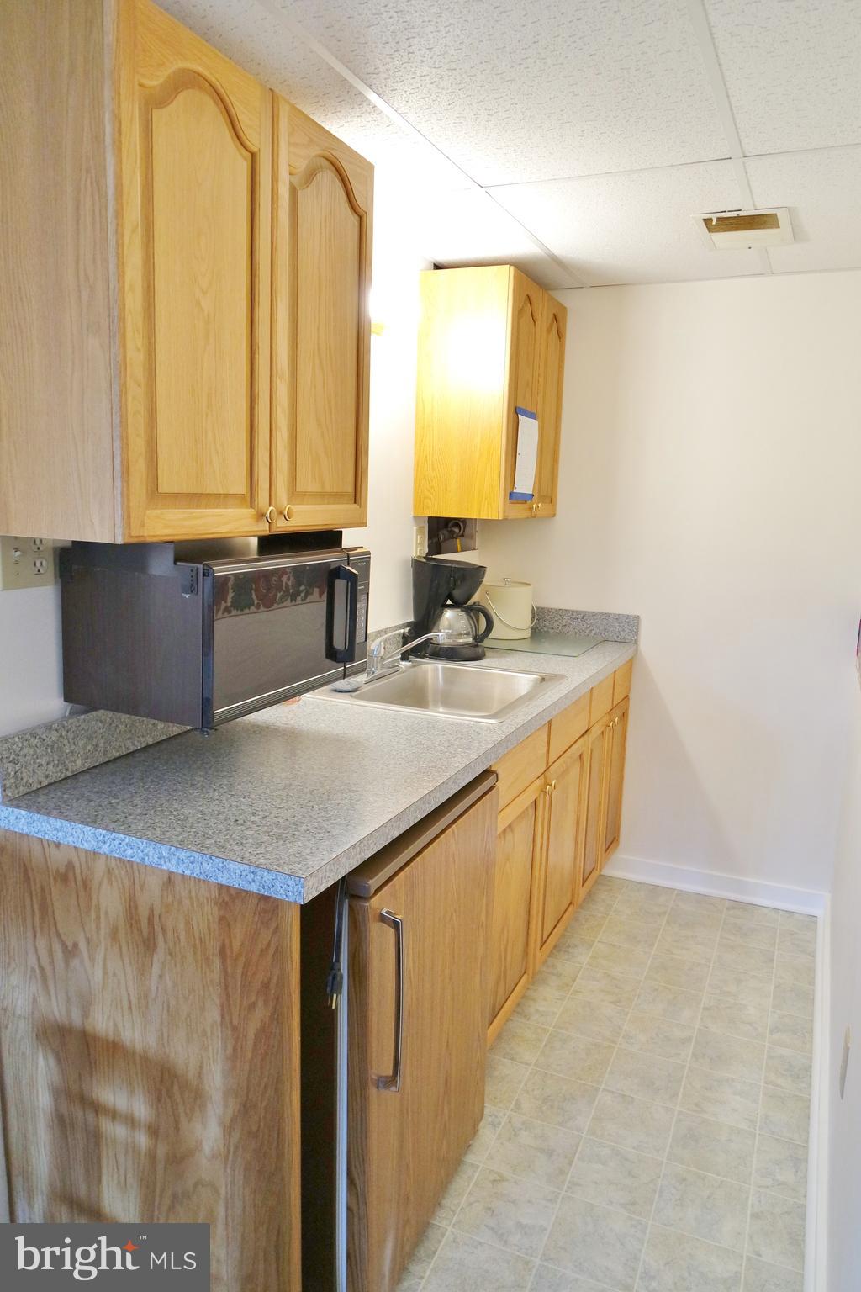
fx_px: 861
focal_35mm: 24
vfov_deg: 73.7
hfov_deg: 53.1
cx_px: 430
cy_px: 646
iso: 800
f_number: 3.5
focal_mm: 9
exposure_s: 1/30
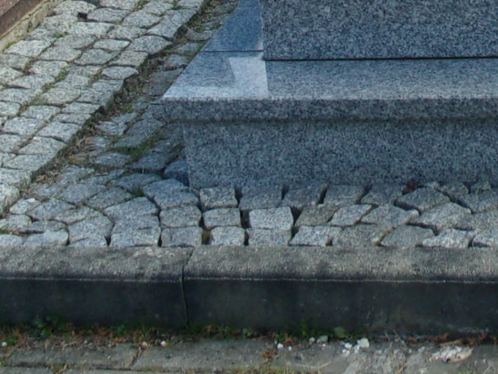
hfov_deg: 13.1
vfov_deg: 9.6
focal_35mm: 148
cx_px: 563
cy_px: -242
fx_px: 2130
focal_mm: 7.8
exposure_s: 1/140
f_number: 4.7
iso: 80
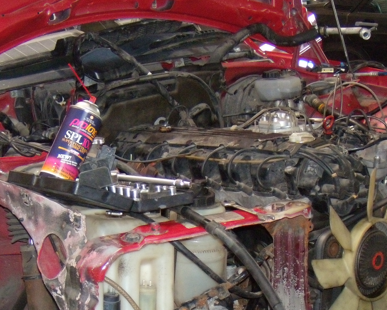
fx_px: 859
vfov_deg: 19.9
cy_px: 301
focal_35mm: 75
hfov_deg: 25.4
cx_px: 217
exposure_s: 1/30
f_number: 3.6
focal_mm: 6.4
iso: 320
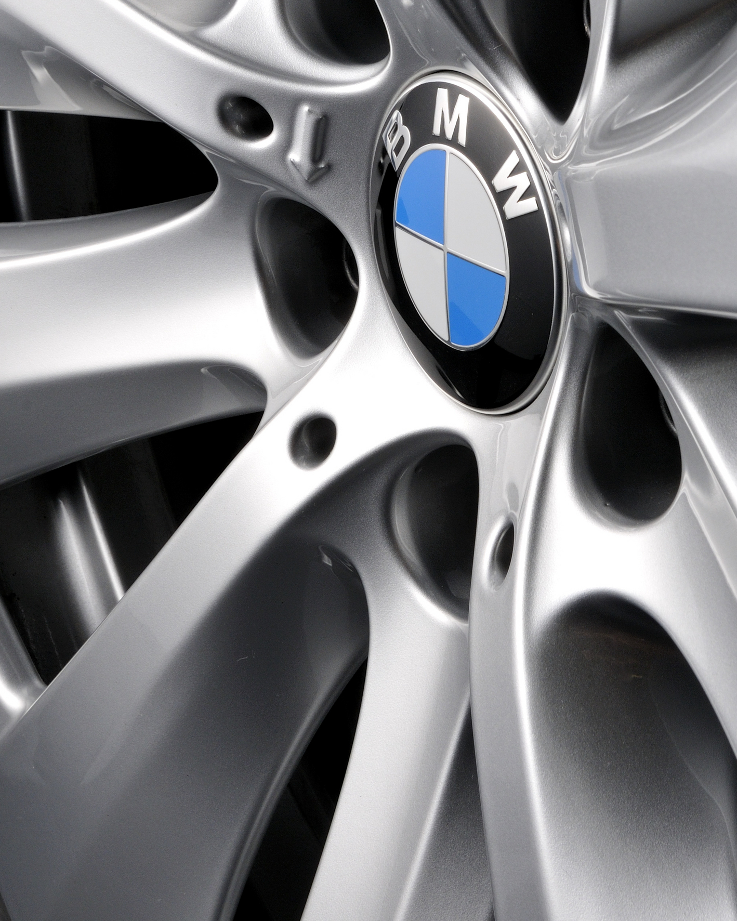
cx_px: 475
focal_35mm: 74
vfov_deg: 25.5
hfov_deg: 20.7
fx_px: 2012
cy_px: 241
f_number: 18
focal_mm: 31
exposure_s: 1/80
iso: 200
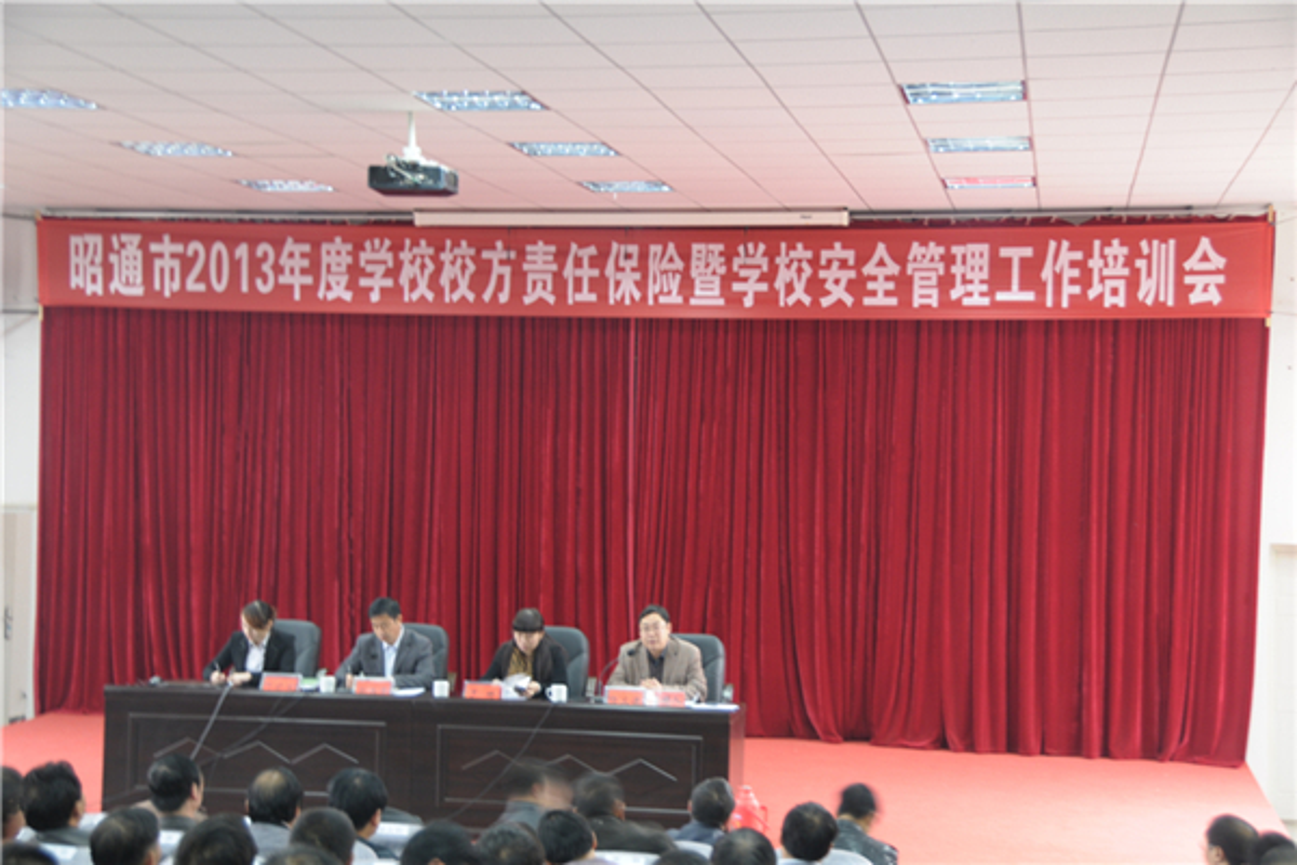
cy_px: 432
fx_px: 2053
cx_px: 648
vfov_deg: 23.8
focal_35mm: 57
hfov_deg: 35.1
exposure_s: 1/2.5
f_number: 4.2
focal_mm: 38
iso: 200
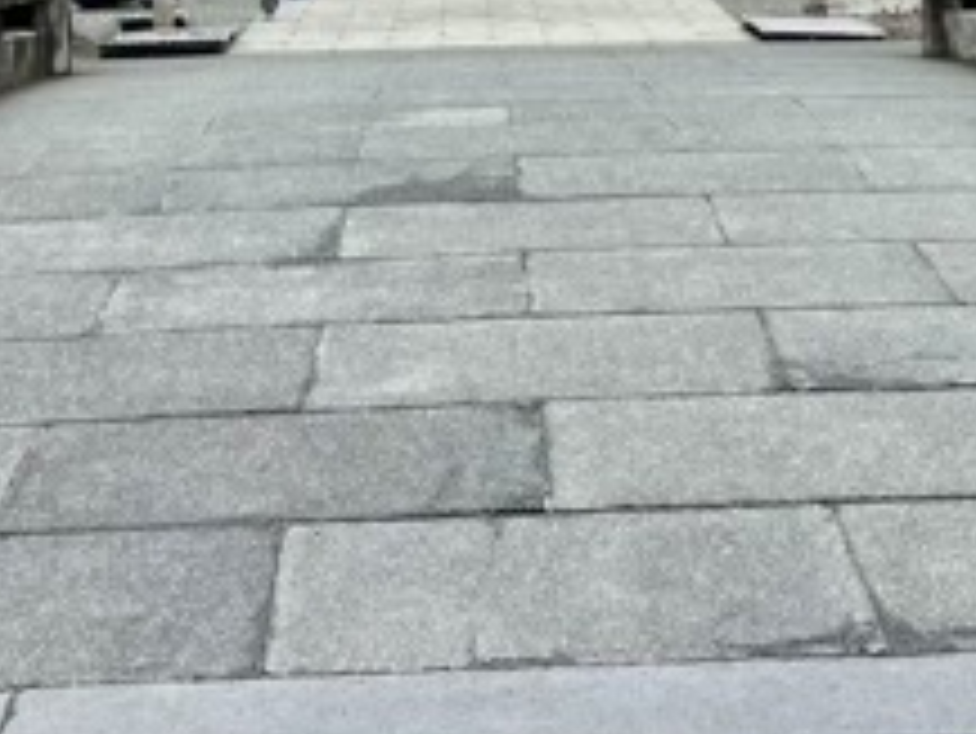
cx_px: 585
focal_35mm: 84
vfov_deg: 15.8
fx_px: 2370
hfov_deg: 23.2
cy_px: -435
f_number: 1.6
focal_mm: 5.96
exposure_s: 1/176
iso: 50
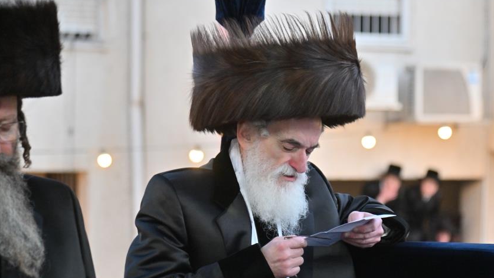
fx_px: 1847
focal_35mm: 141
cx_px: 300
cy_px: 166
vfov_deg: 8.6
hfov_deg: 15.2
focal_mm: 110
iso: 1600
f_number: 4
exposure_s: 1/160
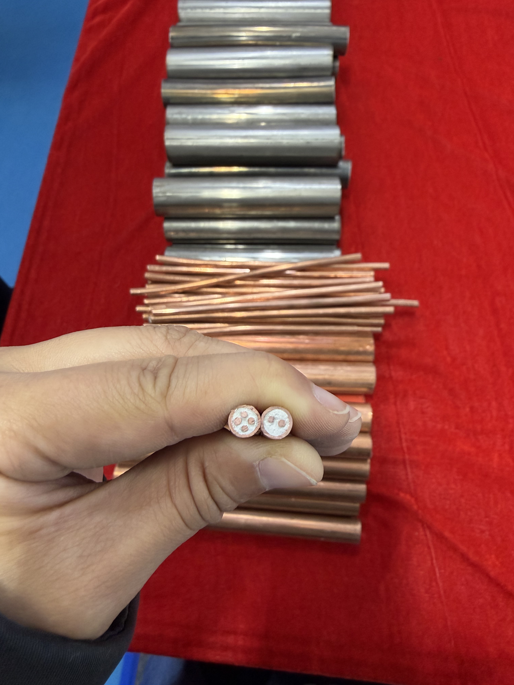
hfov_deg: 53.1
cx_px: 257
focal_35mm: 26
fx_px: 515
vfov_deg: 67.3
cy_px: 342
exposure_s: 1/100
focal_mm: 2.22
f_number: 2.2
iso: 320
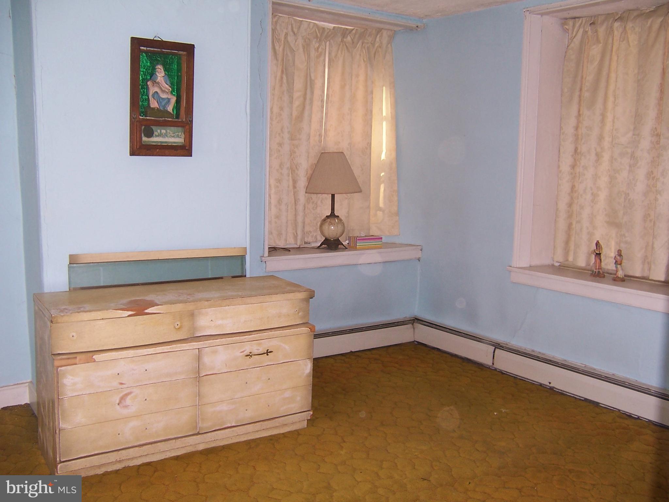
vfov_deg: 42.9
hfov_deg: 55.4
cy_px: 251
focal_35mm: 33
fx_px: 638
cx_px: 334
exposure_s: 1/60
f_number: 2.8
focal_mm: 5.5
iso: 80
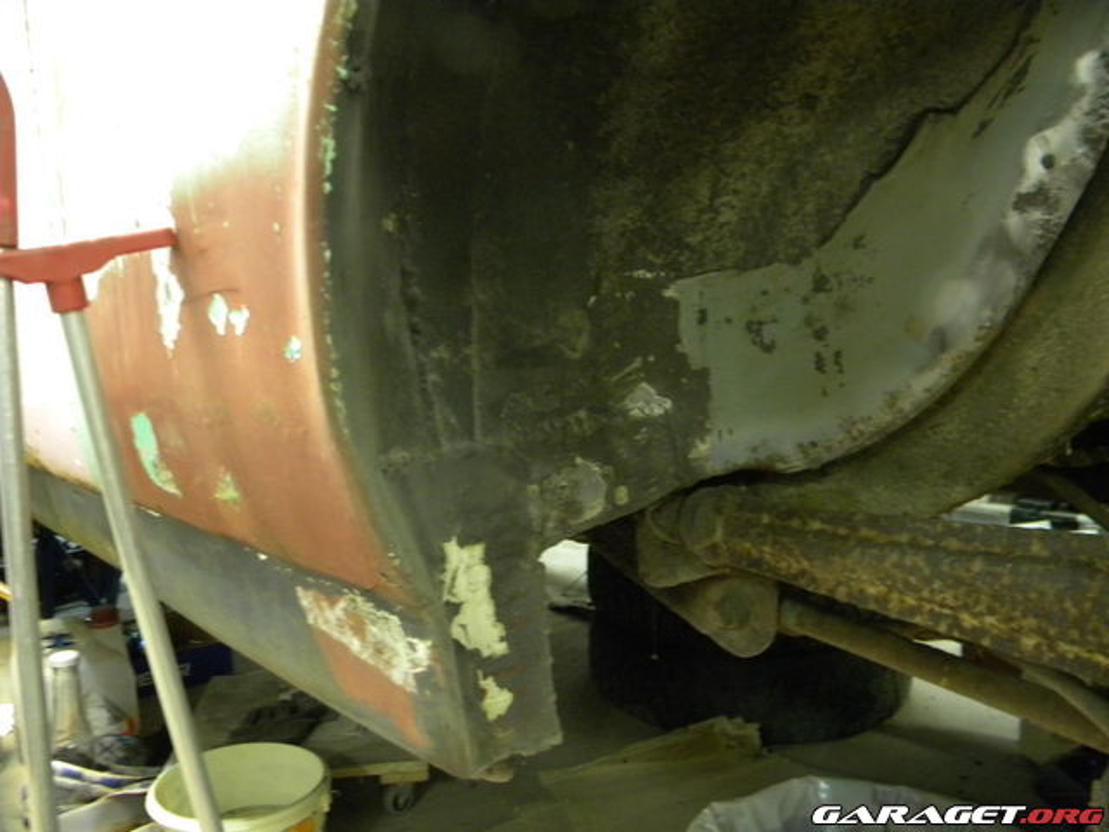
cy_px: 416
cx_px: 554
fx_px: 897
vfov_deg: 49.7
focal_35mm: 28
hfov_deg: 63.4
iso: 400
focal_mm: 5
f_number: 3.5
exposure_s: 1/10
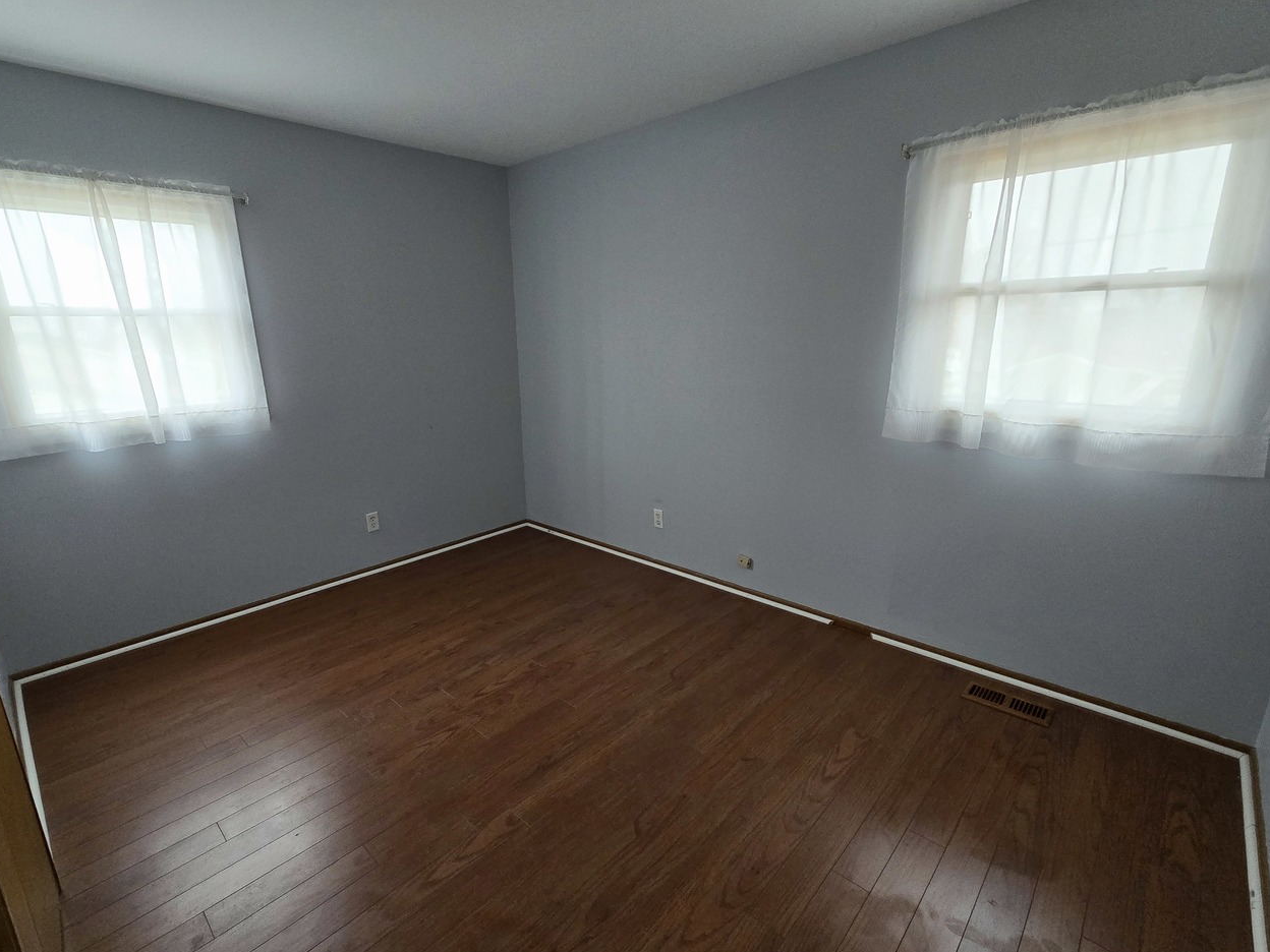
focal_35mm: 15
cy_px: 483
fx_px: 550
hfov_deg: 98.2
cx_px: 623
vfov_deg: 81.7
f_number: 2.2
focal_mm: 2.2
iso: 400
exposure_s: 1/60.2
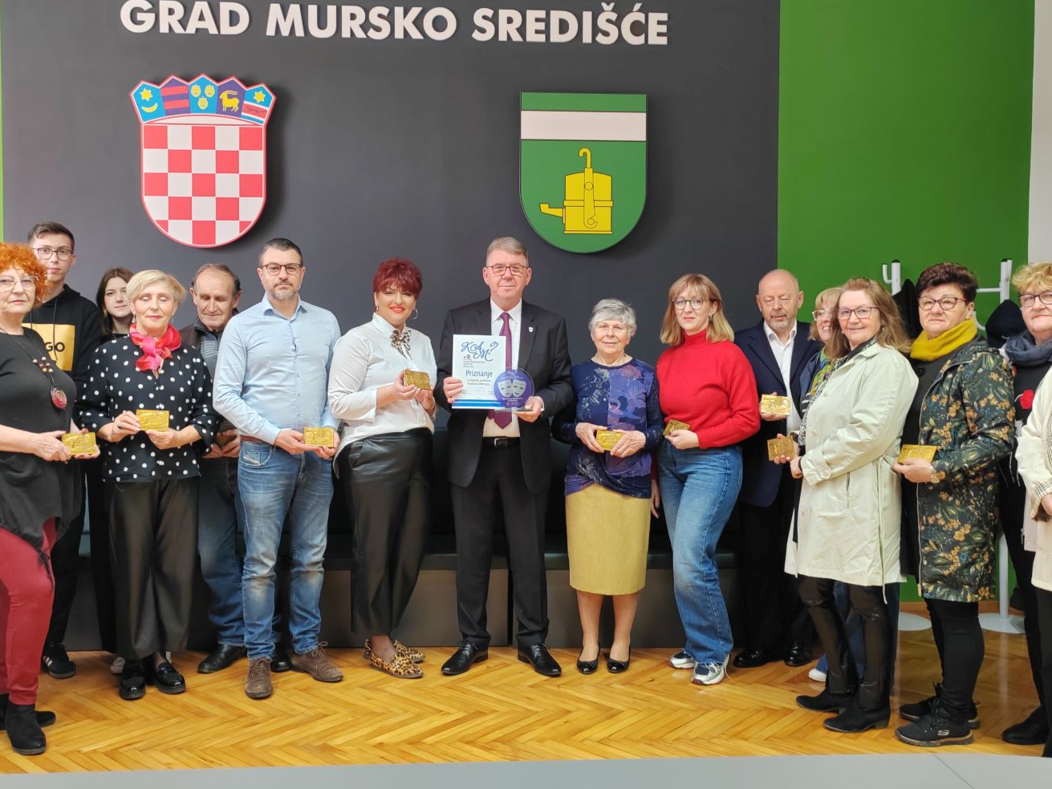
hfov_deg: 52.6
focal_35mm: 35
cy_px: 364
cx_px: 498
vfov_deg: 40.7
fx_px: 1064
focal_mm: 5.52
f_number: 1.9
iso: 400
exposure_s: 1/50
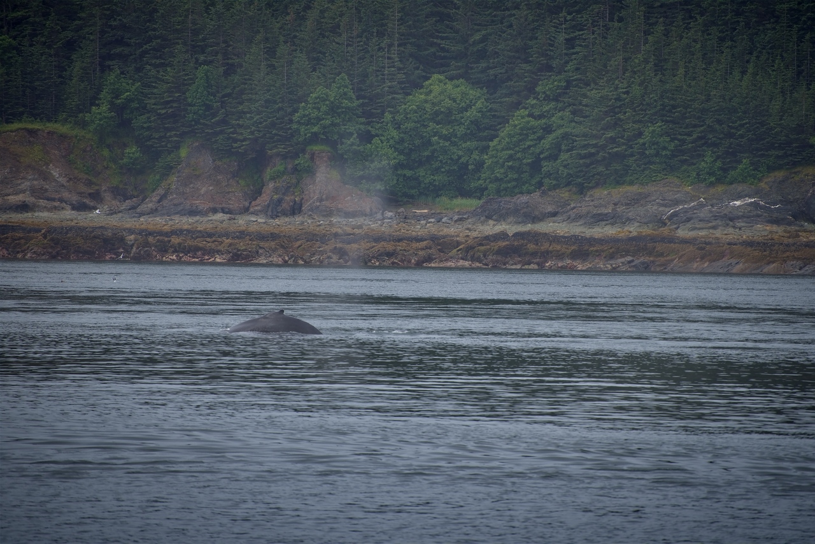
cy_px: 272
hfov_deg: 6.9
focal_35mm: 300
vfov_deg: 4.6
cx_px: 408
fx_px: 6793
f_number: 5.6
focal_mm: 300
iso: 180
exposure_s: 1/640
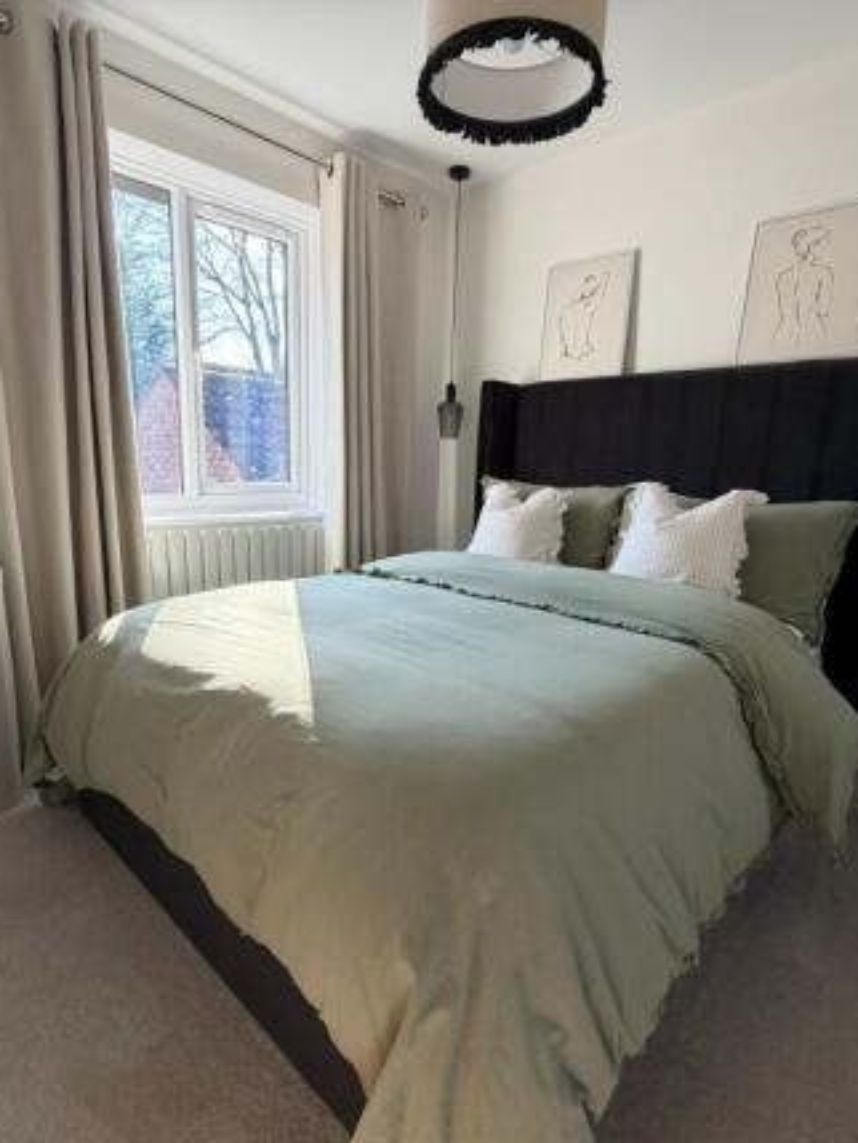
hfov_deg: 68.7
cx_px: 417
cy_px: 579
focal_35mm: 19
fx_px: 628
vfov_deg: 84.6
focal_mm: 2.22
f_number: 2.2
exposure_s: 1/121
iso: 125
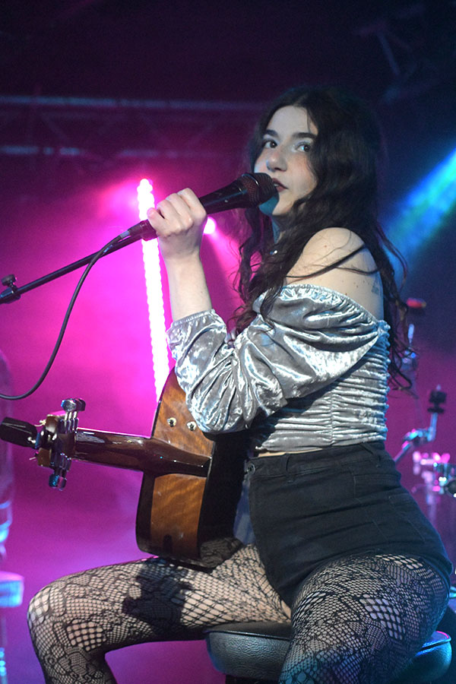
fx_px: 950
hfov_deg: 27.0
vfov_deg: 39.6
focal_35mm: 50
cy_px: 342
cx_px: 228
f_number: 3.5
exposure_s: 1/400
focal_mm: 50
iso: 6400
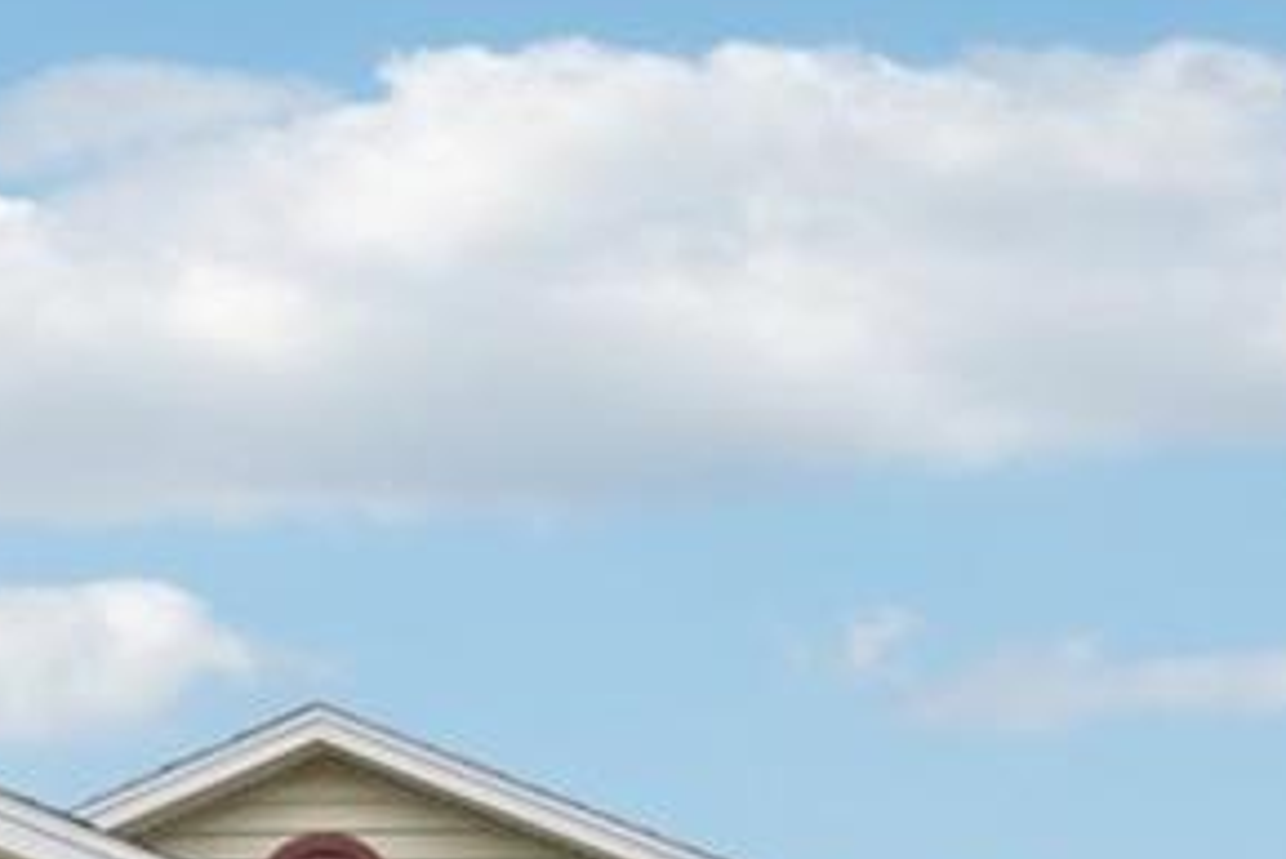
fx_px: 3359
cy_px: 1571
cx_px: 427
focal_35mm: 94
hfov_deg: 21.6
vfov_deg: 13.1
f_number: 8
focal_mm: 17
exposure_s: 1/200
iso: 400
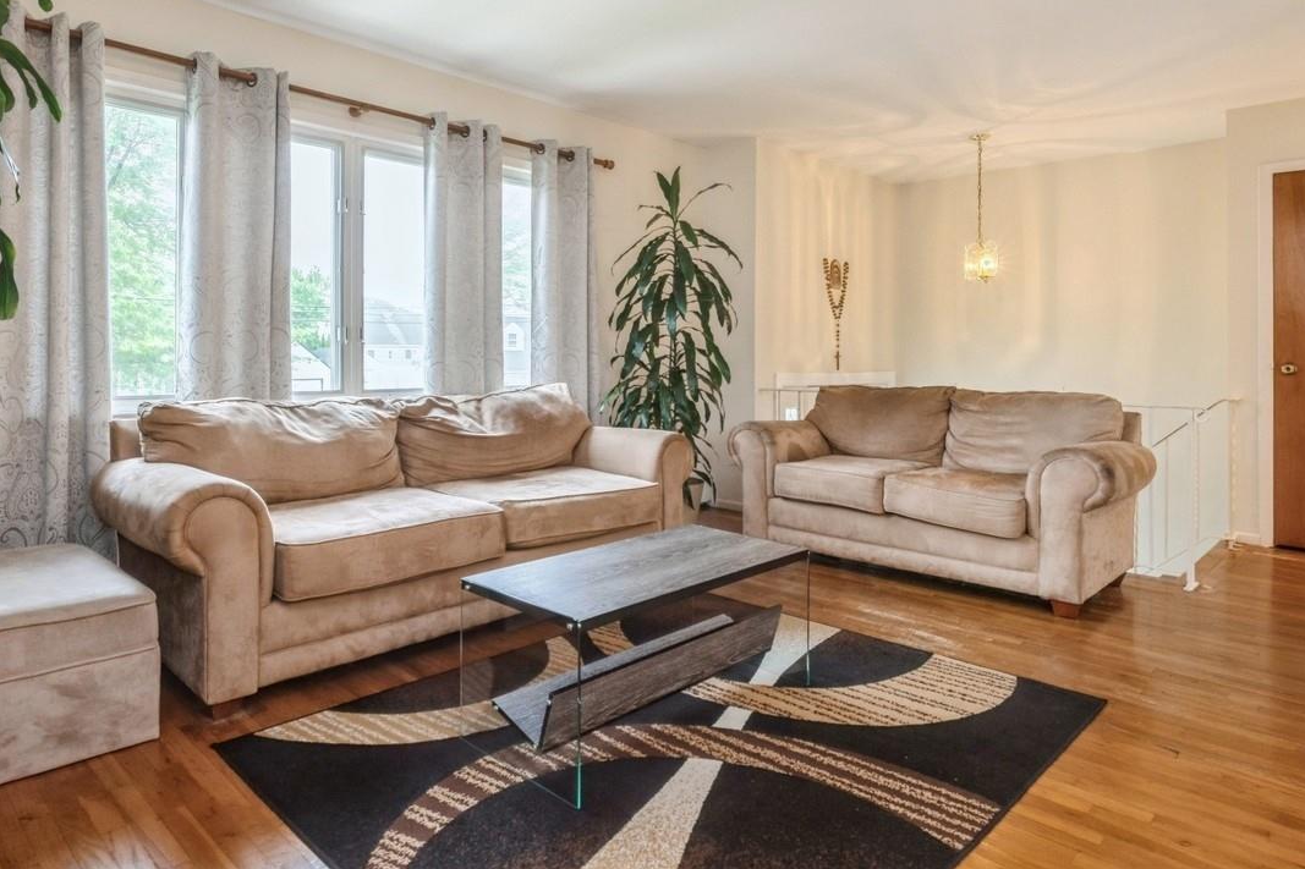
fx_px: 788
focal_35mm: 22
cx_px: 565
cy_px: 368
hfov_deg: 78.8
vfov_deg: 57.5
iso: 400
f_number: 11
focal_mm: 14.5
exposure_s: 1/8
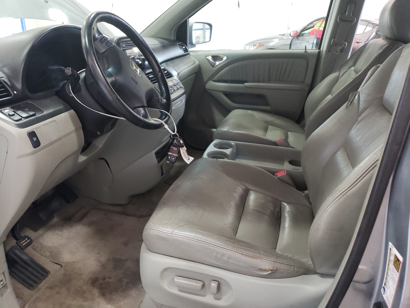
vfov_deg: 53.1
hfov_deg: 67.3
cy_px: 154
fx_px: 308
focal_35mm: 26
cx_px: 205
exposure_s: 1/60.2
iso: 361
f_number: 1.5
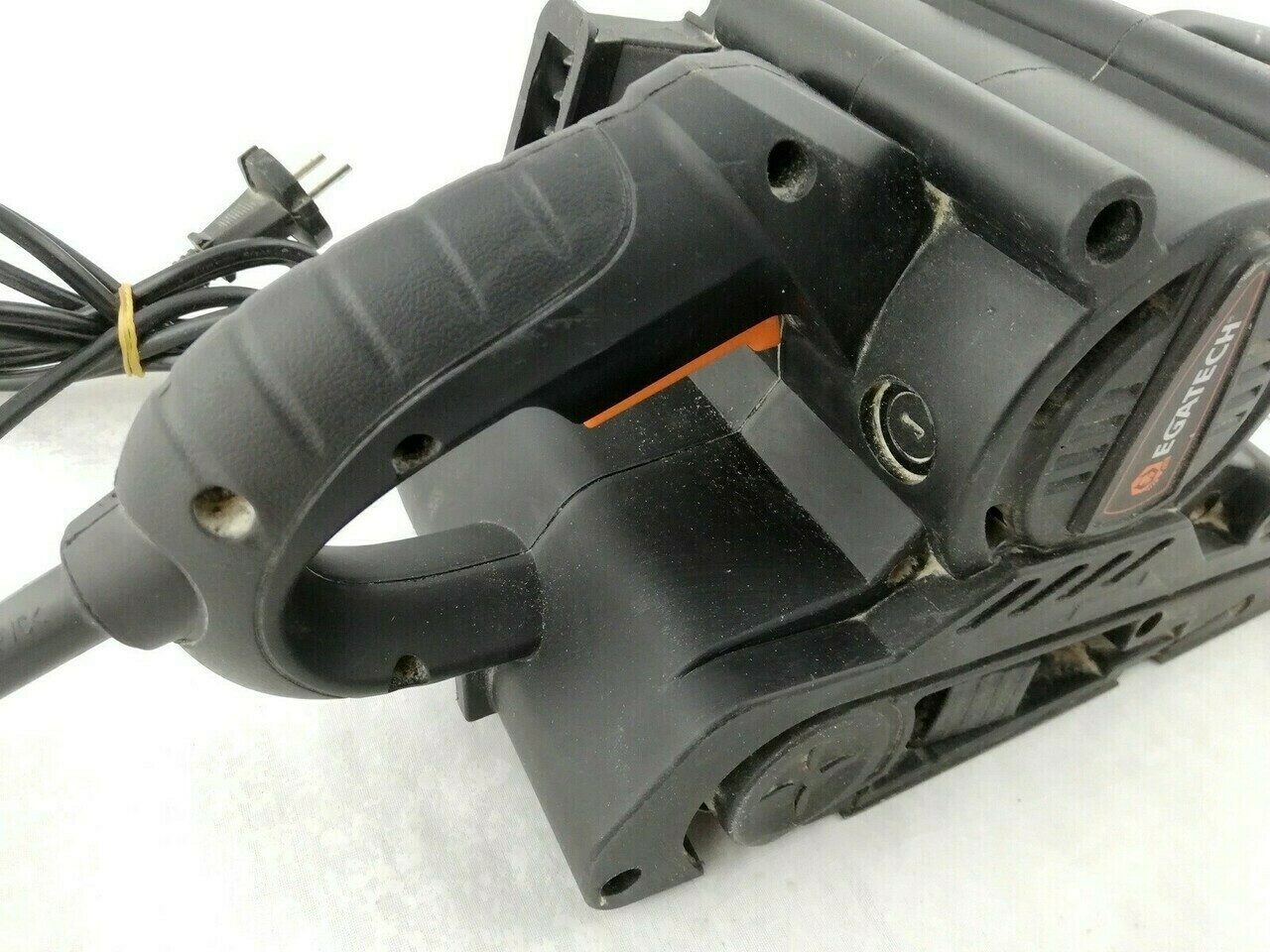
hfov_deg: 65.3
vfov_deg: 51.4
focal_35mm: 27
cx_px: 635
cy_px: 476
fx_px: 991
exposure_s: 1/33.3
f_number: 2.2
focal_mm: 3.81
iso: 320
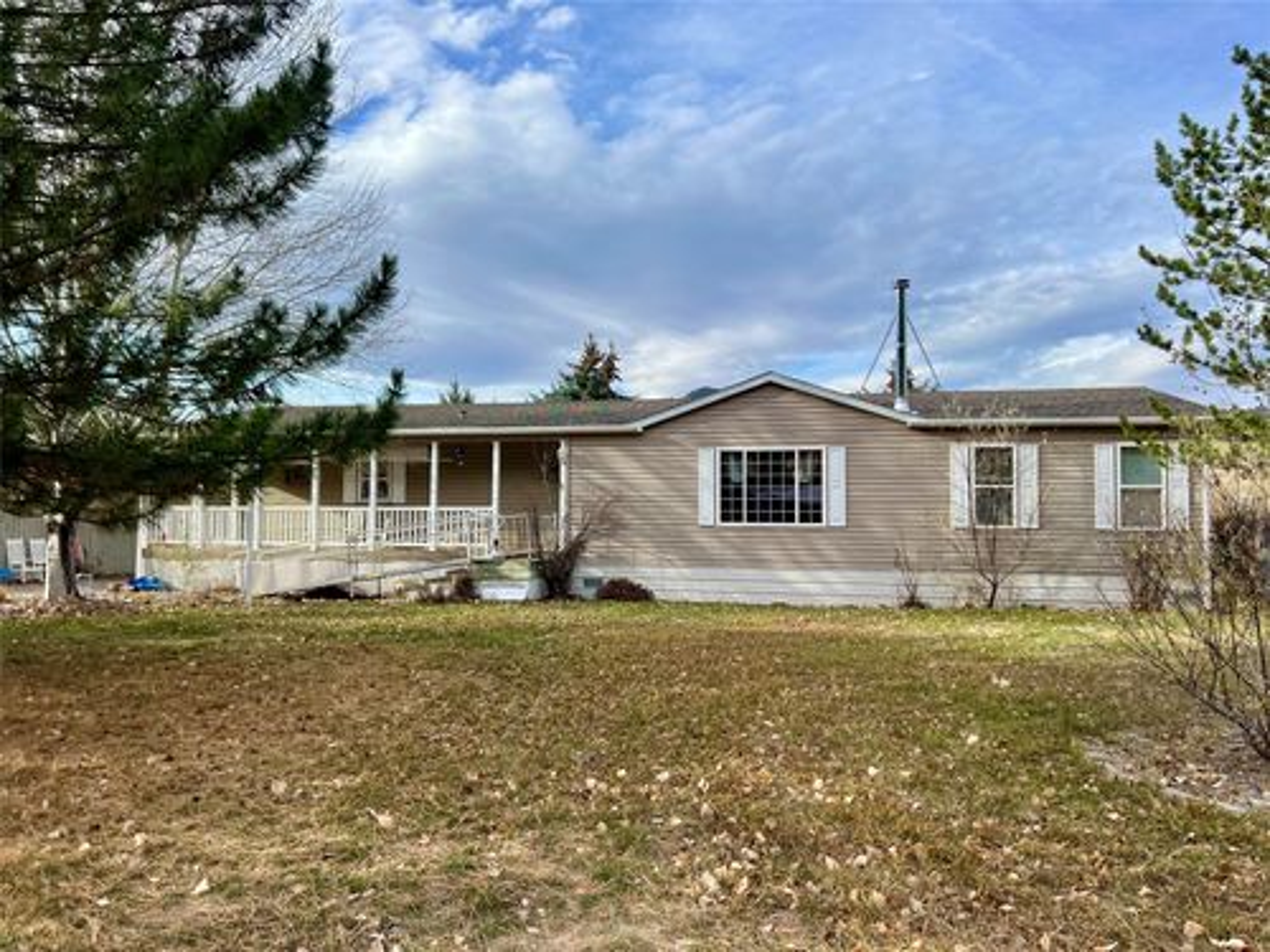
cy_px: 476
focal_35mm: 26
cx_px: 635
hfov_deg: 67.3
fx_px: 954
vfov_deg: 53.1
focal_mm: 5.7
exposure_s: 1/2513
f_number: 1.5
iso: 50
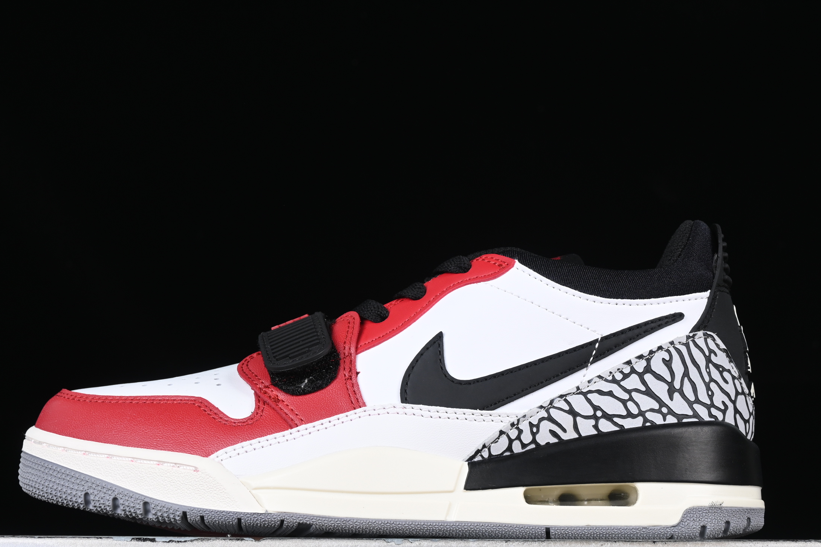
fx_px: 2098
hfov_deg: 22.1
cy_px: 329
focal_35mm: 92
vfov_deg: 14.9
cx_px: 413
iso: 160
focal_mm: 48
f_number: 8
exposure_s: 1/80
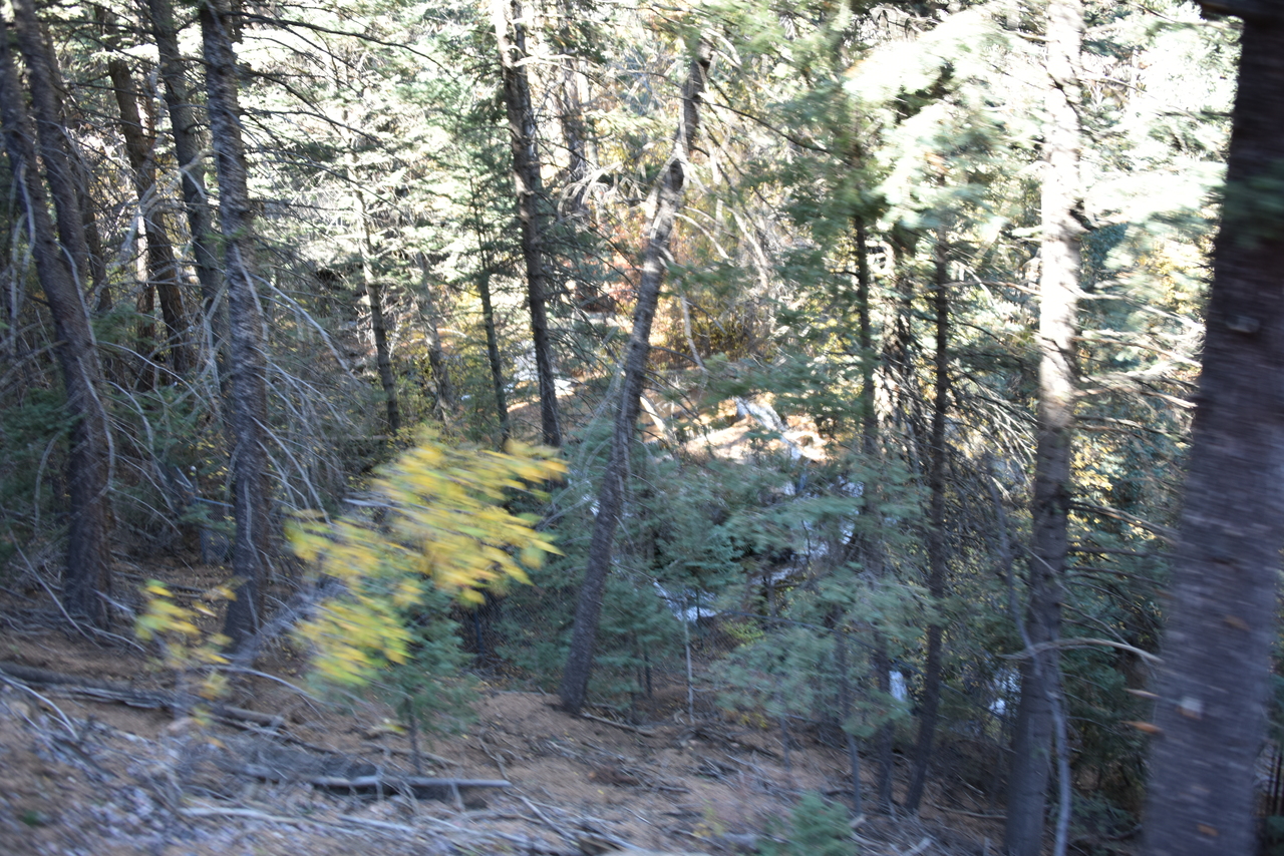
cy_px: 428
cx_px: 642
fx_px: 999
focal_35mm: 28
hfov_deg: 65.5
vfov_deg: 46.4
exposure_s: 1/60
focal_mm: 28
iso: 250
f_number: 3.5
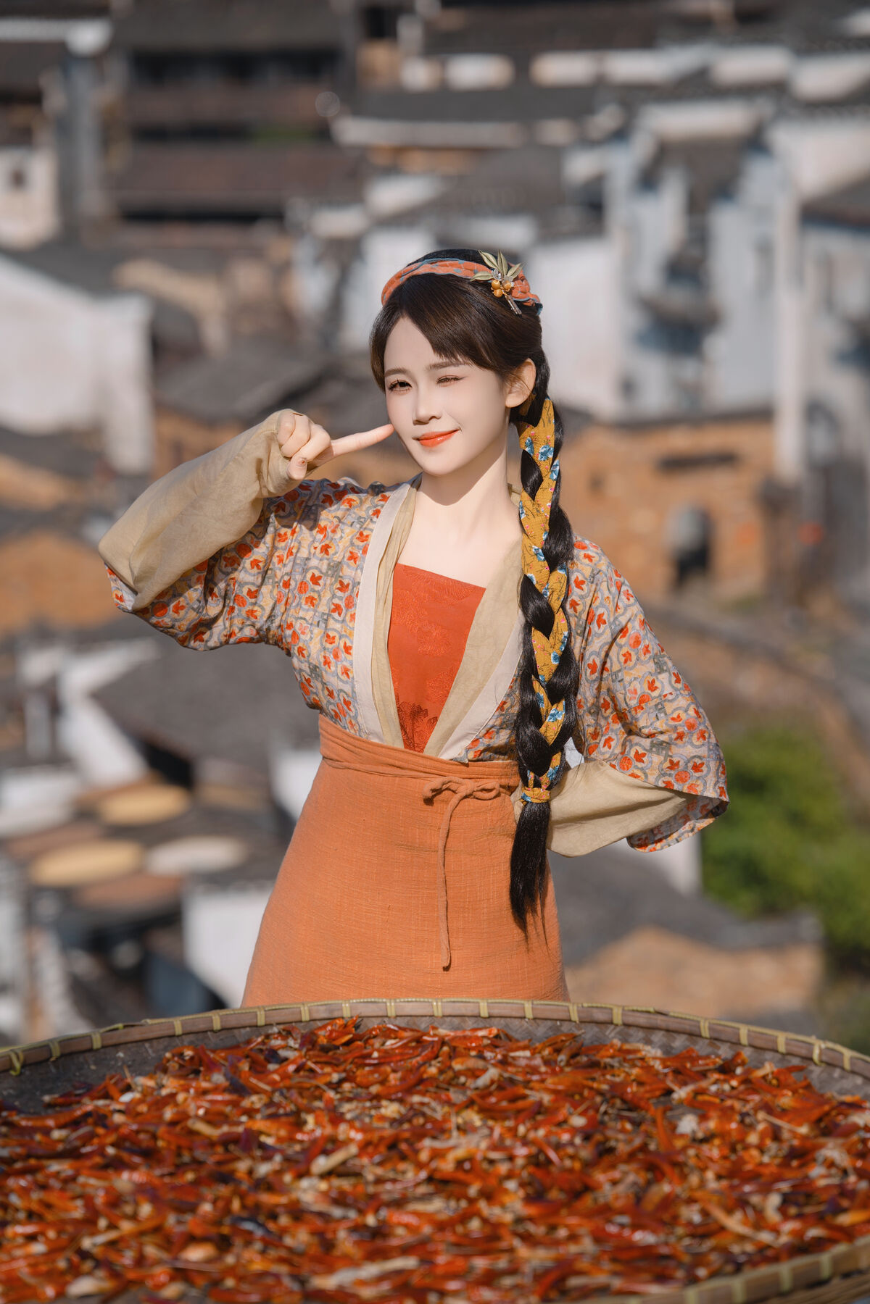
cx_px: 435
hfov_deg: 12.6
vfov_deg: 18.8
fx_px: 3951
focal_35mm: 109
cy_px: 652
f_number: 4
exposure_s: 1/500
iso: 50
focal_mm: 109
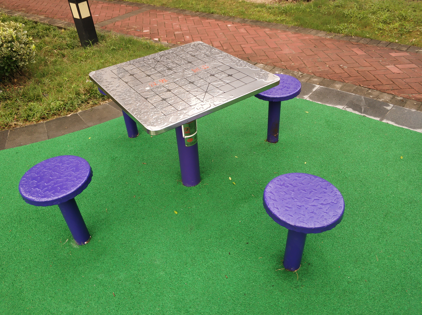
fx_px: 329
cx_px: 211
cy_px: 158
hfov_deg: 65.4
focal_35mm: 27
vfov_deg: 51.3
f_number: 1.8
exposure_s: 1/150
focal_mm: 3.82
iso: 100
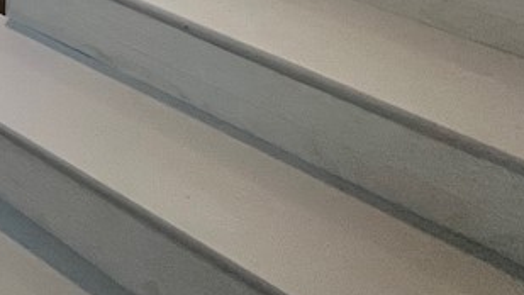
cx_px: -244
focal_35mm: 47
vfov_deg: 16.7
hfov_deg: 29.1
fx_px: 653
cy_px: -339
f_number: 1.8
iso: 400
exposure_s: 1/60
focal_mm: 1.57
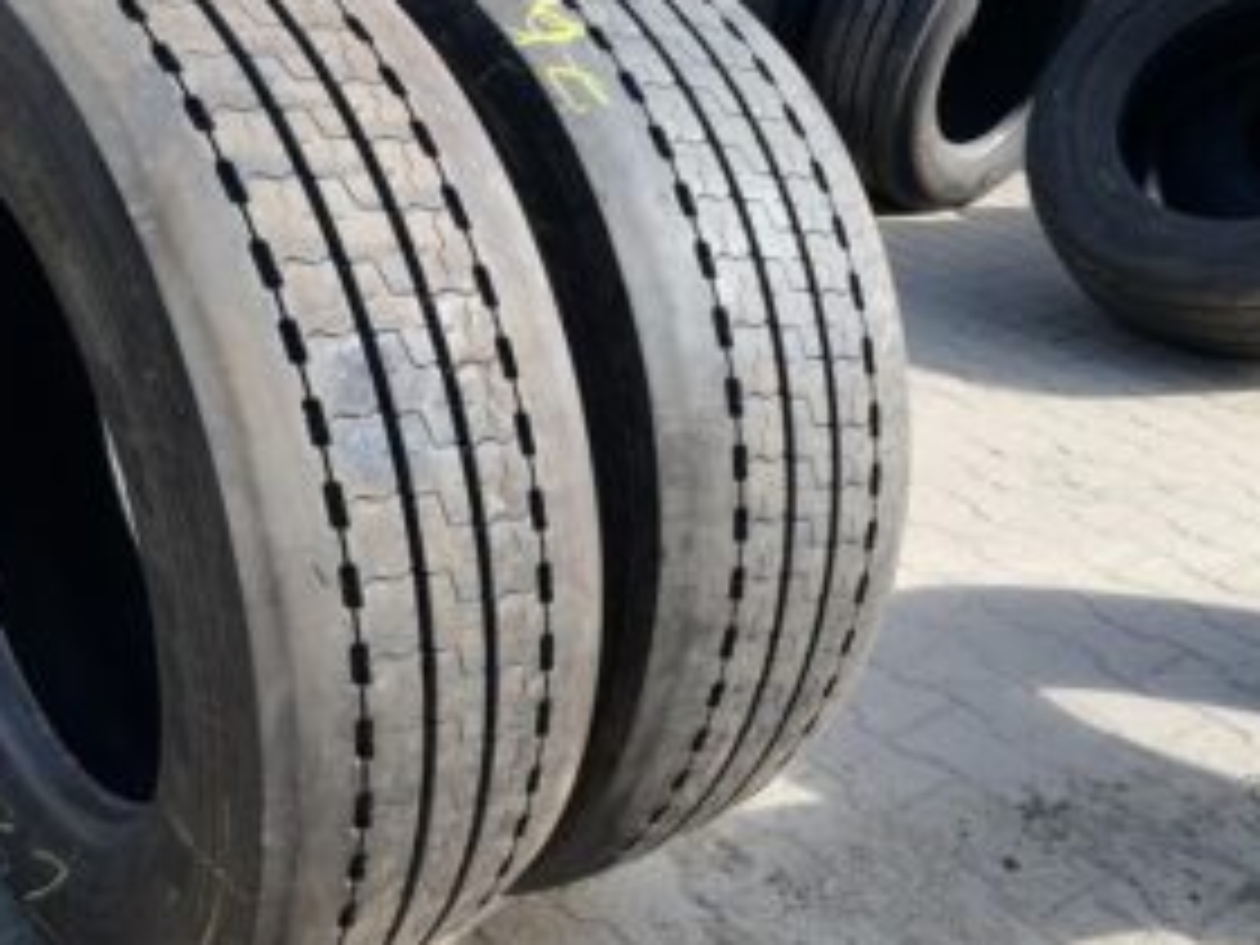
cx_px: 405
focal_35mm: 40
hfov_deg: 46.0
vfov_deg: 36.0
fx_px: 1456
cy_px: 493
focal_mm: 4.25
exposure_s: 1/583
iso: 25
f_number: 1.8
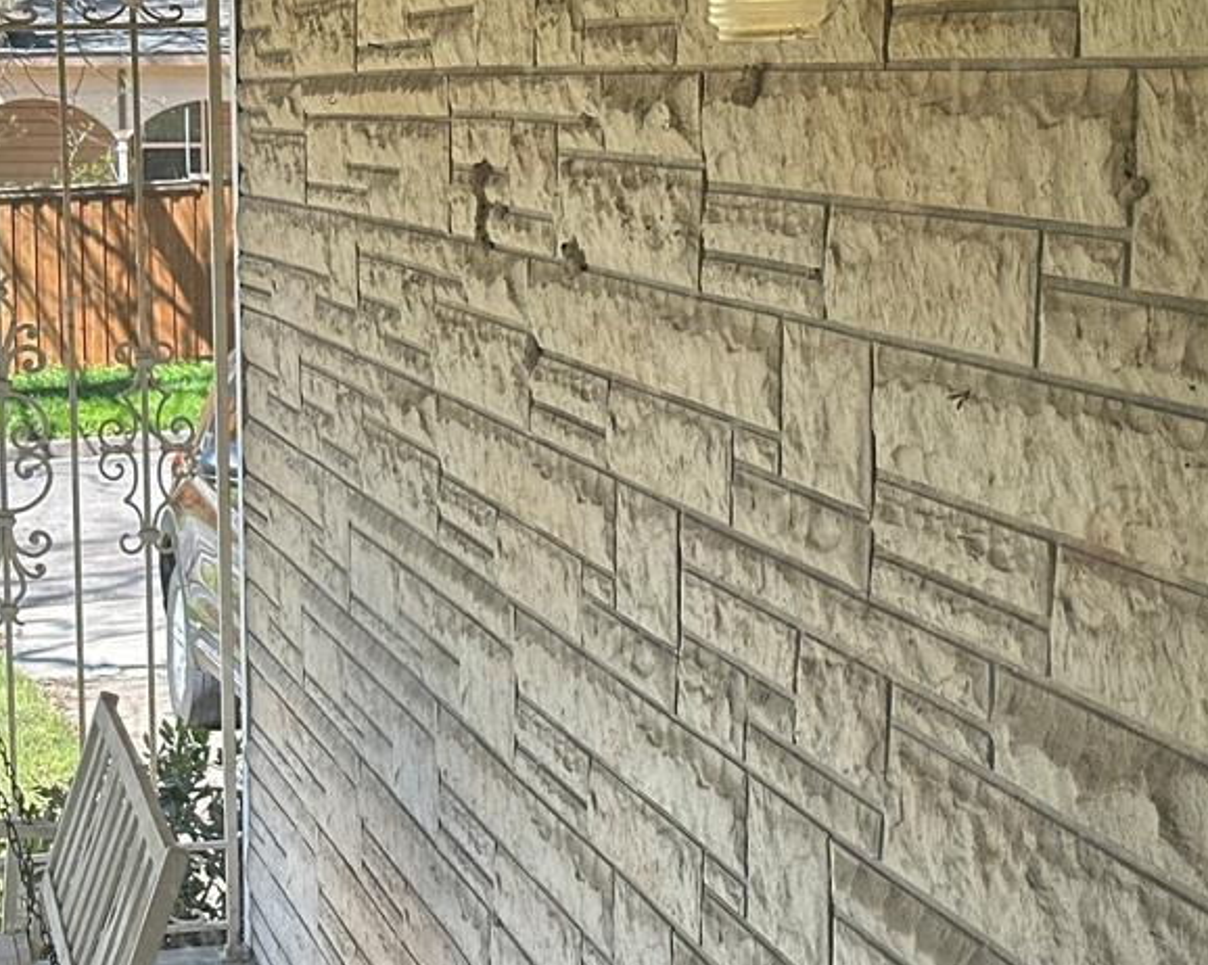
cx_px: 418
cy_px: 597
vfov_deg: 18.5
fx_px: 2966
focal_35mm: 83
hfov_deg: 22.9
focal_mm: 6.86
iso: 64
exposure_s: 1/756
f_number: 1.78
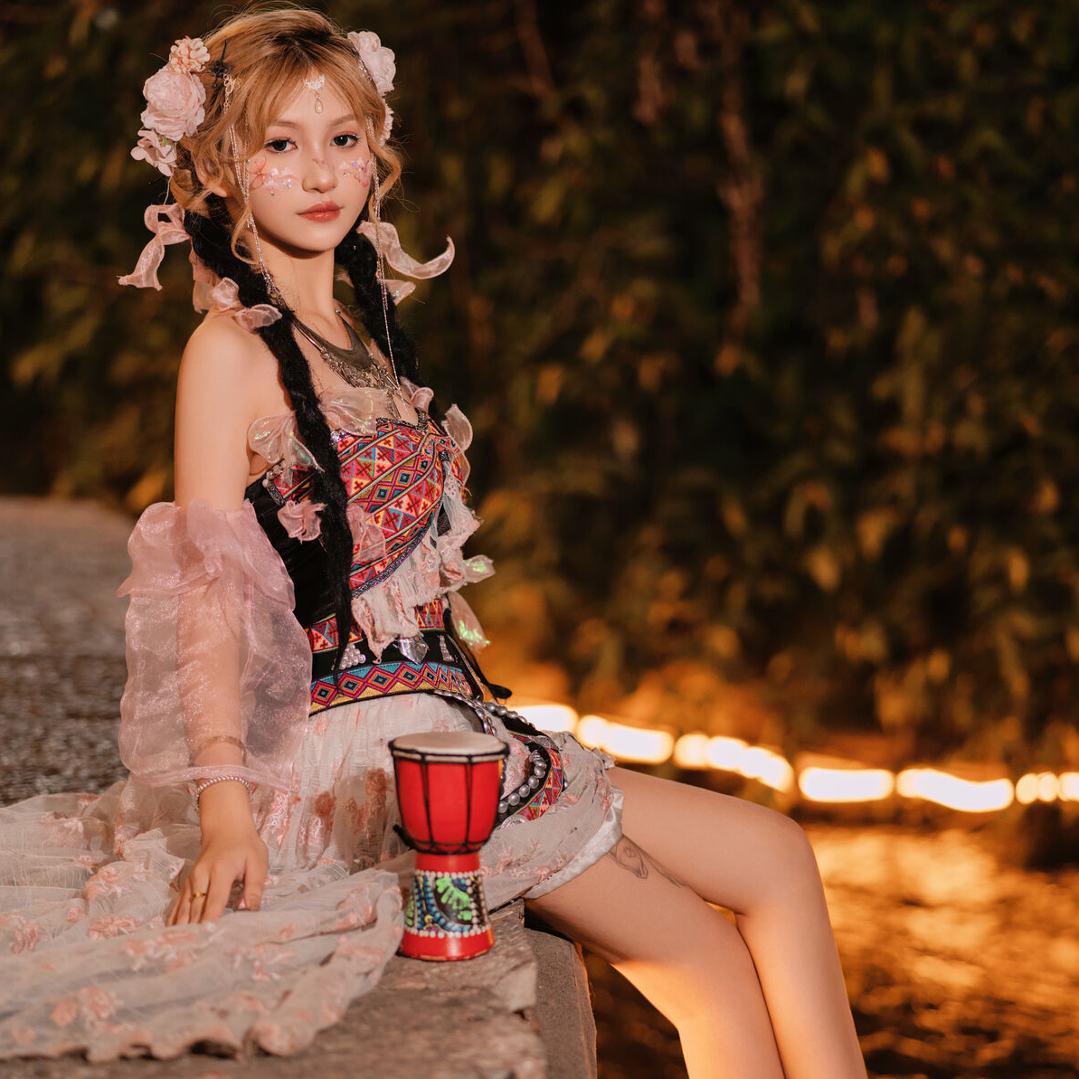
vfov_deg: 16.0
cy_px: 677
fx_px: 3844
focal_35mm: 109
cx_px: 538
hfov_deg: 16.0
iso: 640
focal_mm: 85
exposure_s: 1/100
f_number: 1.8
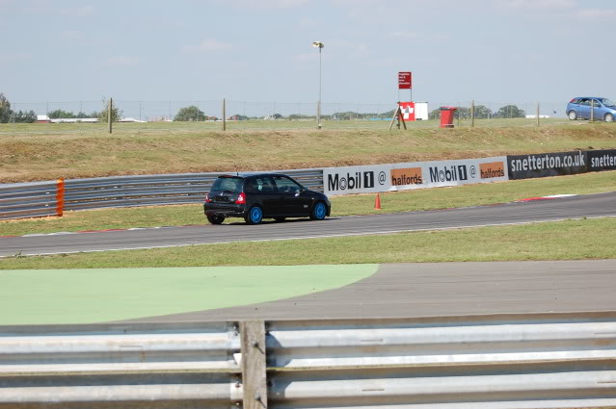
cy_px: 204
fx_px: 1795
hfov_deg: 19.5
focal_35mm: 105
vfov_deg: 13.0
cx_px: 308
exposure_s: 1/1250
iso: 200
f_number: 4.5
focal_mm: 70
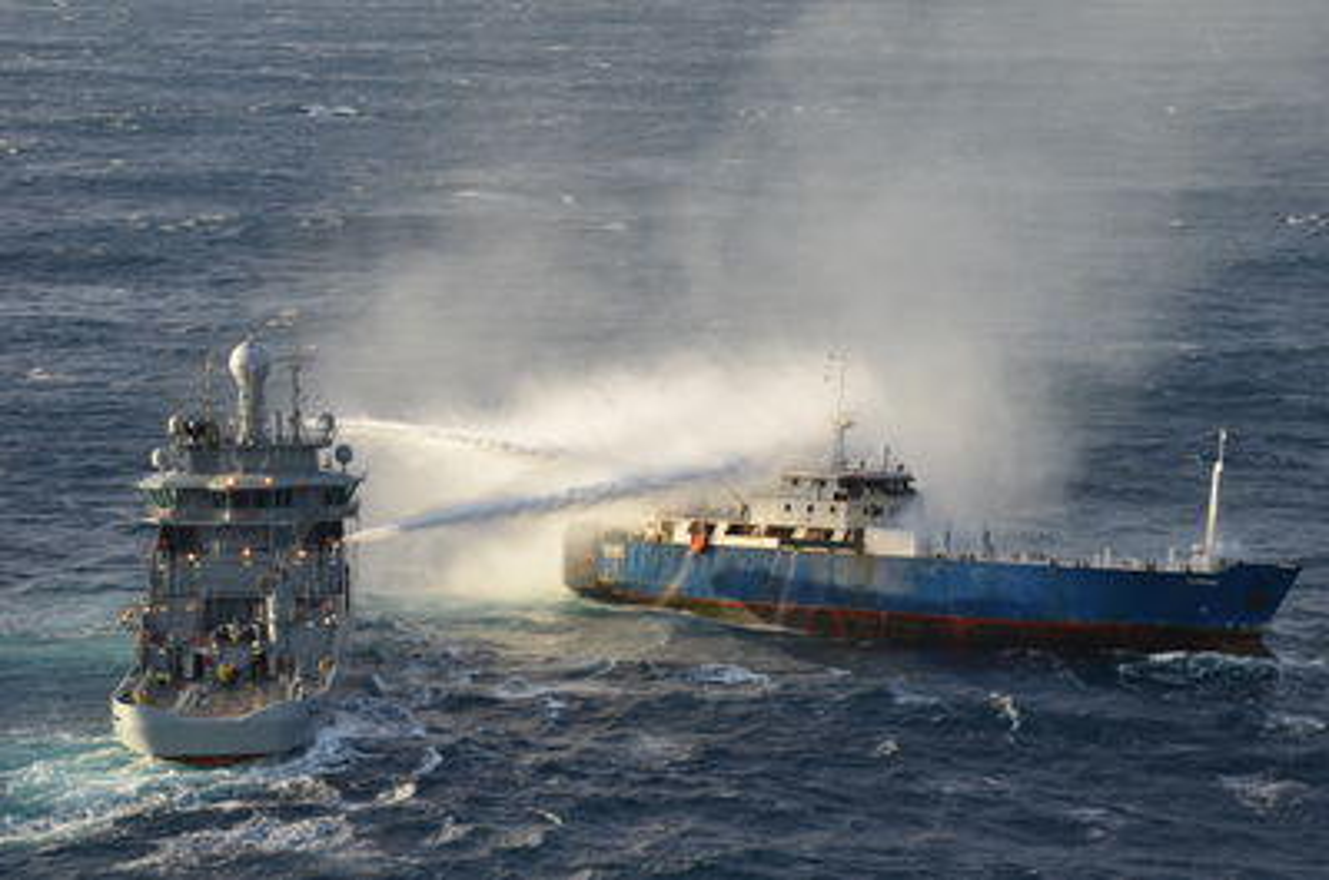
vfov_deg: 11.7
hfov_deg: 17.5
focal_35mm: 117
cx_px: 664
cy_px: 440
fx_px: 4311
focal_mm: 78
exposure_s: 1/200
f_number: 7.1
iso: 200
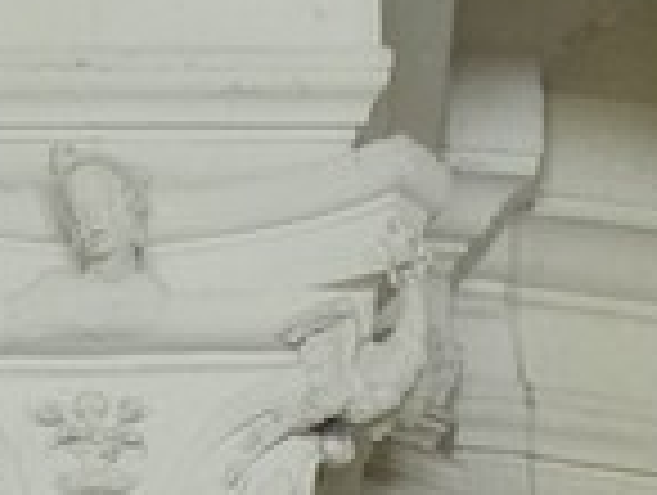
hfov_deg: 10.4
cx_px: 63
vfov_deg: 5.7
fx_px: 3593
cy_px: 2480
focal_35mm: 189
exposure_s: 1/2
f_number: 8
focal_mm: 12
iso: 100
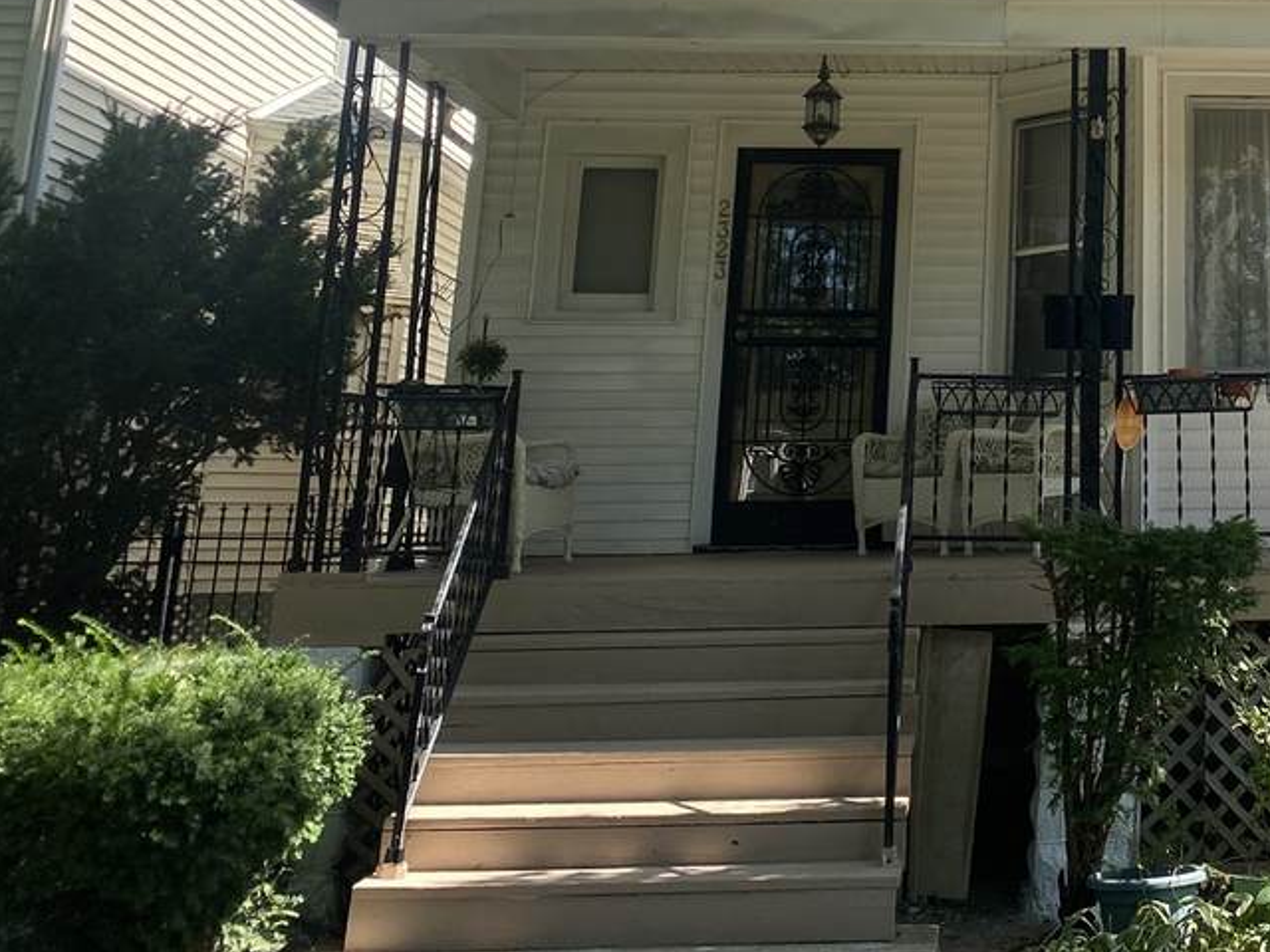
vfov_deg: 26.5
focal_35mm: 52
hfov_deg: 34.0
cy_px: 2
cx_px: 1230
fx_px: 1908
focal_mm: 4.25
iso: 32
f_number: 1.8
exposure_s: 1/884
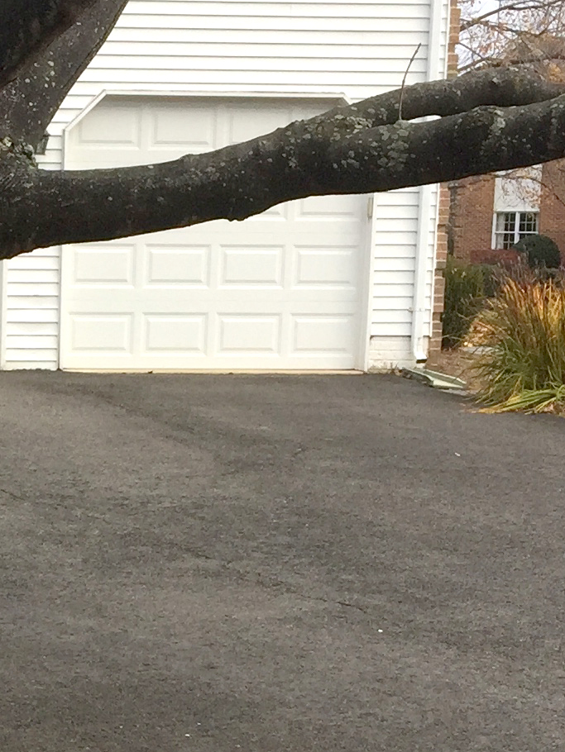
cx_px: -159
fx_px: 2262
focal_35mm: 104
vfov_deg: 18.7
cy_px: 605
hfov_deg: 13.7
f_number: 2.2
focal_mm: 4.15
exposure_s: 1/628
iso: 32
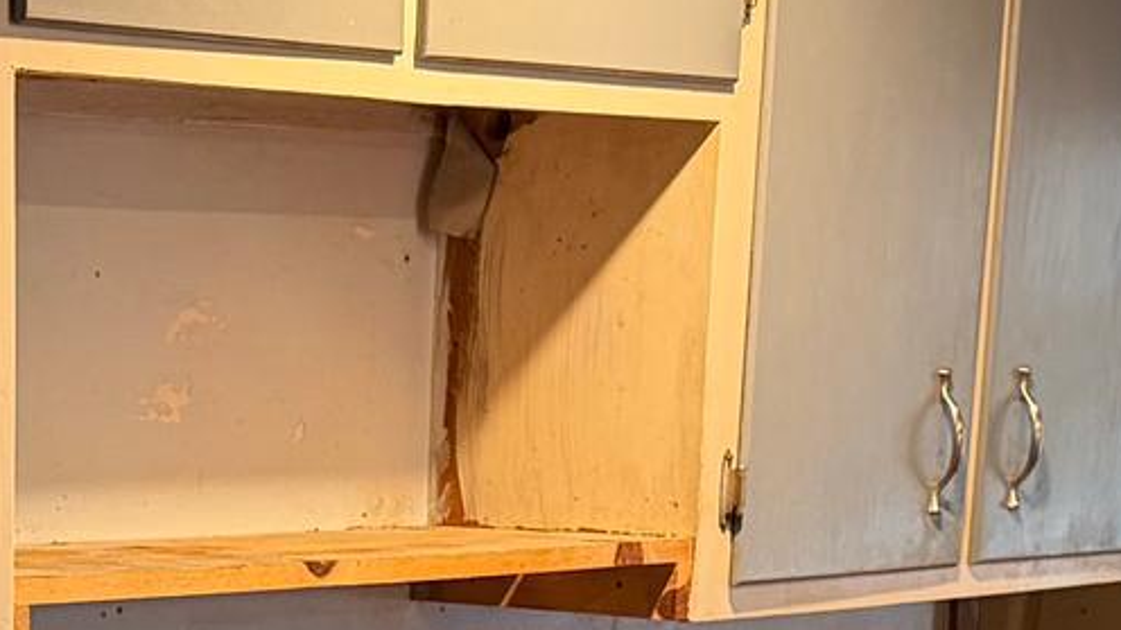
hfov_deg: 19.4
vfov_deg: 10.6
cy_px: 1073
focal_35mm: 108
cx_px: 104
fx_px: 3210
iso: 500
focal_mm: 6.76
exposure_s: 1/60
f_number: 1.78
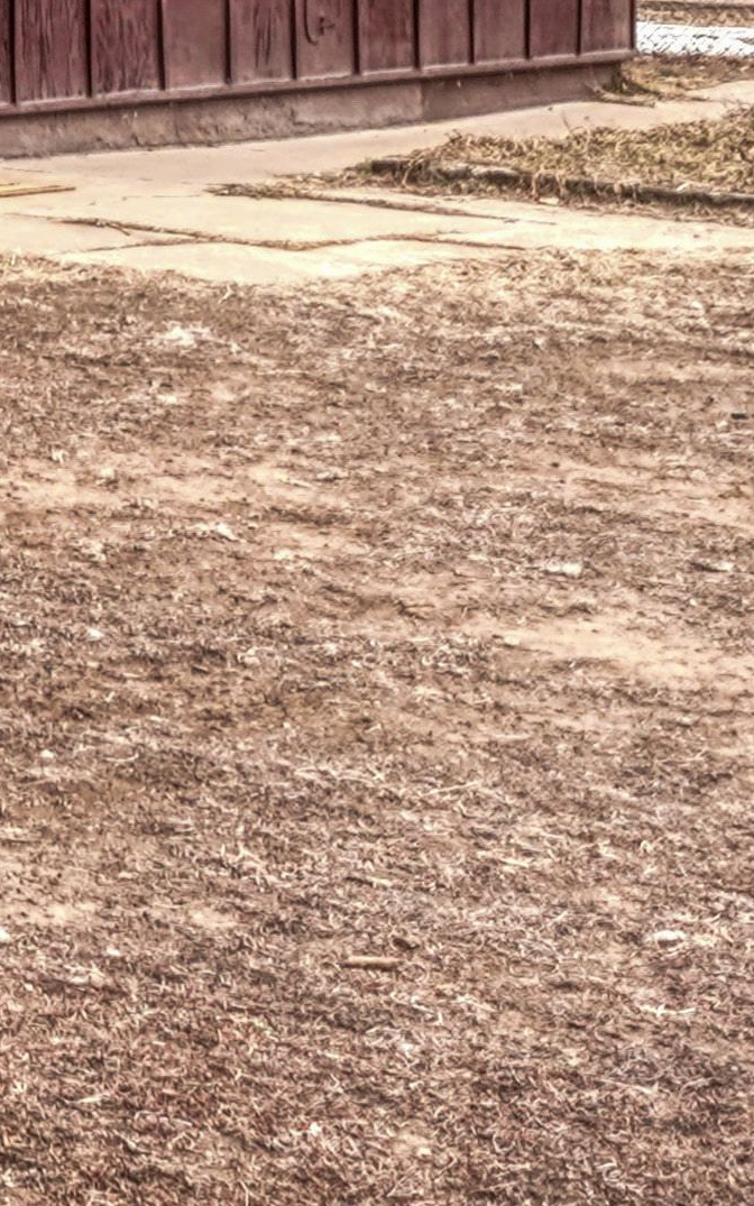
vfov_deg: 19.7
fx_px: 3066
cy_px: -531
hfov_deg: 9.7
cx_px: -1703
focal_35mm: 93
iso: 400
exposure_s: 1/40
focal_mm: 16.4
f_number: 8
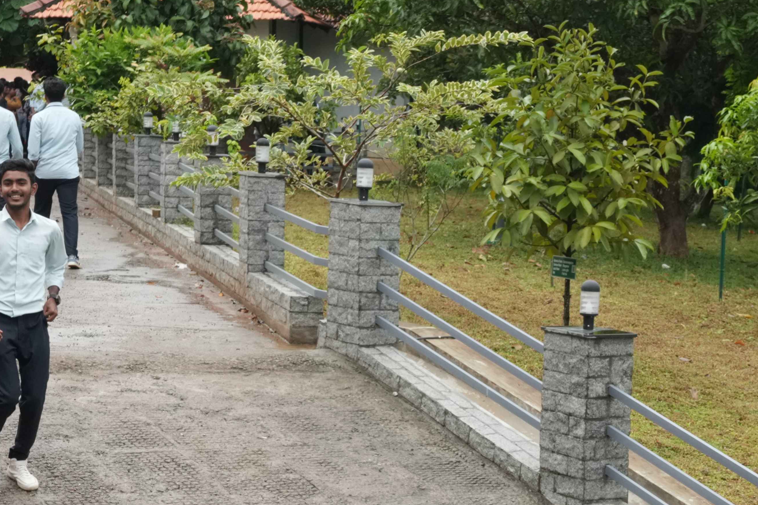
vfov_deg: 11.7
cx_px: 587
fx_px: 2421
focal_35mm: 115
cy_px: 568
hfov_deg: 17.7
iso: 800
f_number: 6.3
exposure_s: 1/1000
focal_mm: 35
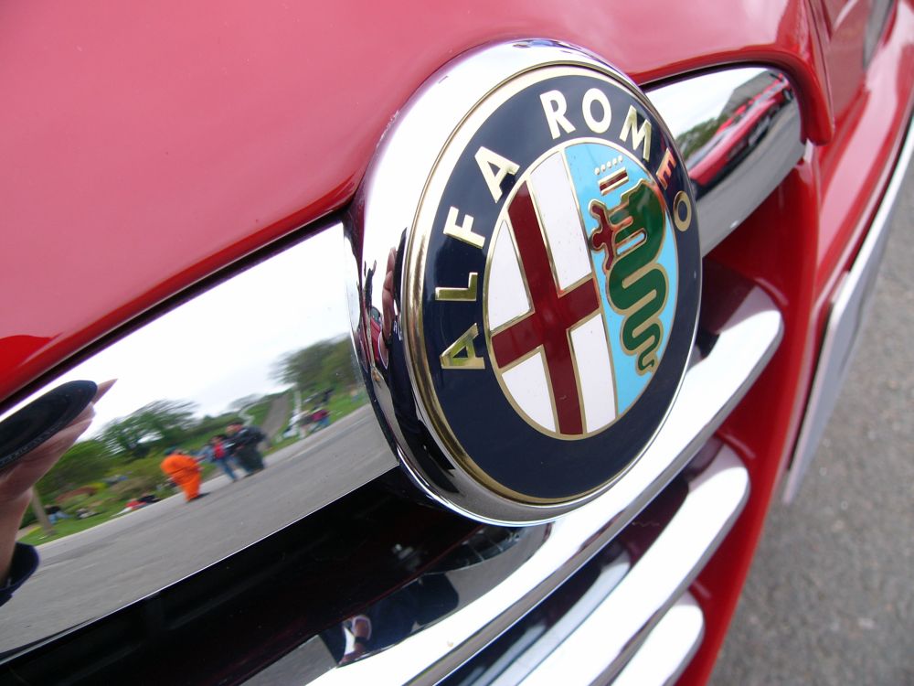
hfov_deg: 51.4
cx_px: 457
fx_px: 951
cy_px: 343
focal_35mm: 36
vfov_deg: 39.7
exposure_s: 1/100
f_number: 3.7
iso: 50
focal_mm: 6
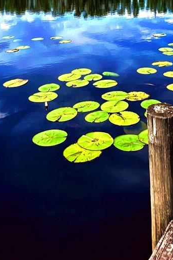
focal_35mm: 42
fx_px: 303
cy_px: -37
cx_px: 124
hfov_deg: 31.5
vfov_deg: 37.4
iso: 32
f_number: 1.8
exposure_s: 1/2016
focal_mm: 1.57
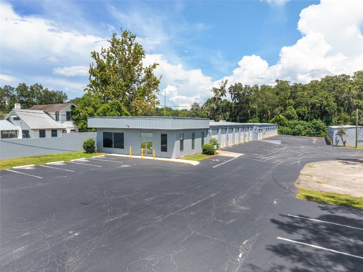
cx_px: 182
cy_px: 136
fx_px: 252
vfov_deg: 56.8
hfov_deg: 71.6
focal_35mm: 24
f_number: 1.8
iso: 230
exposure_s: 1/4000
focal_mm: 8.67
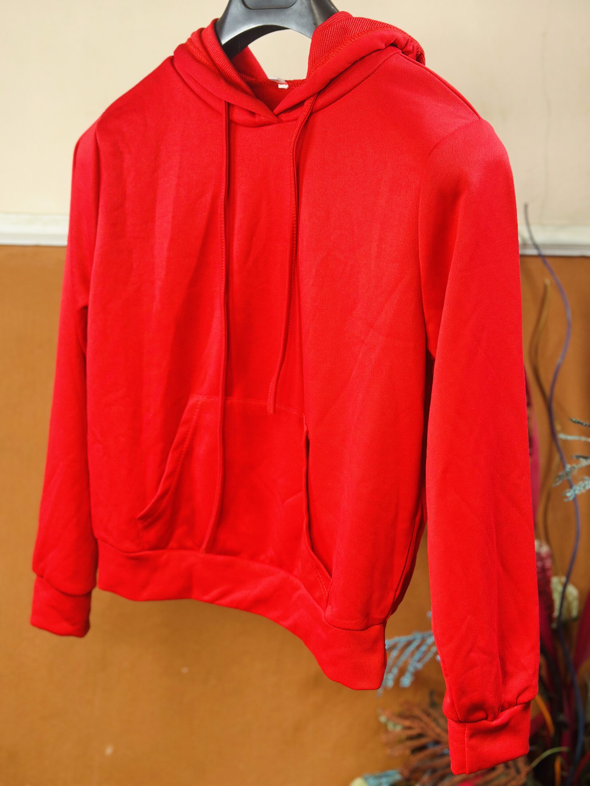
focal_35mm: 48
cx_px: 295
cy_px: 393
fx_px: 1091
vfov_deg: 39.7
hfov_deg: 30.3
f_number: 1.78
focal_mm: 6.86
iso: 125
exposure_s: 1/50
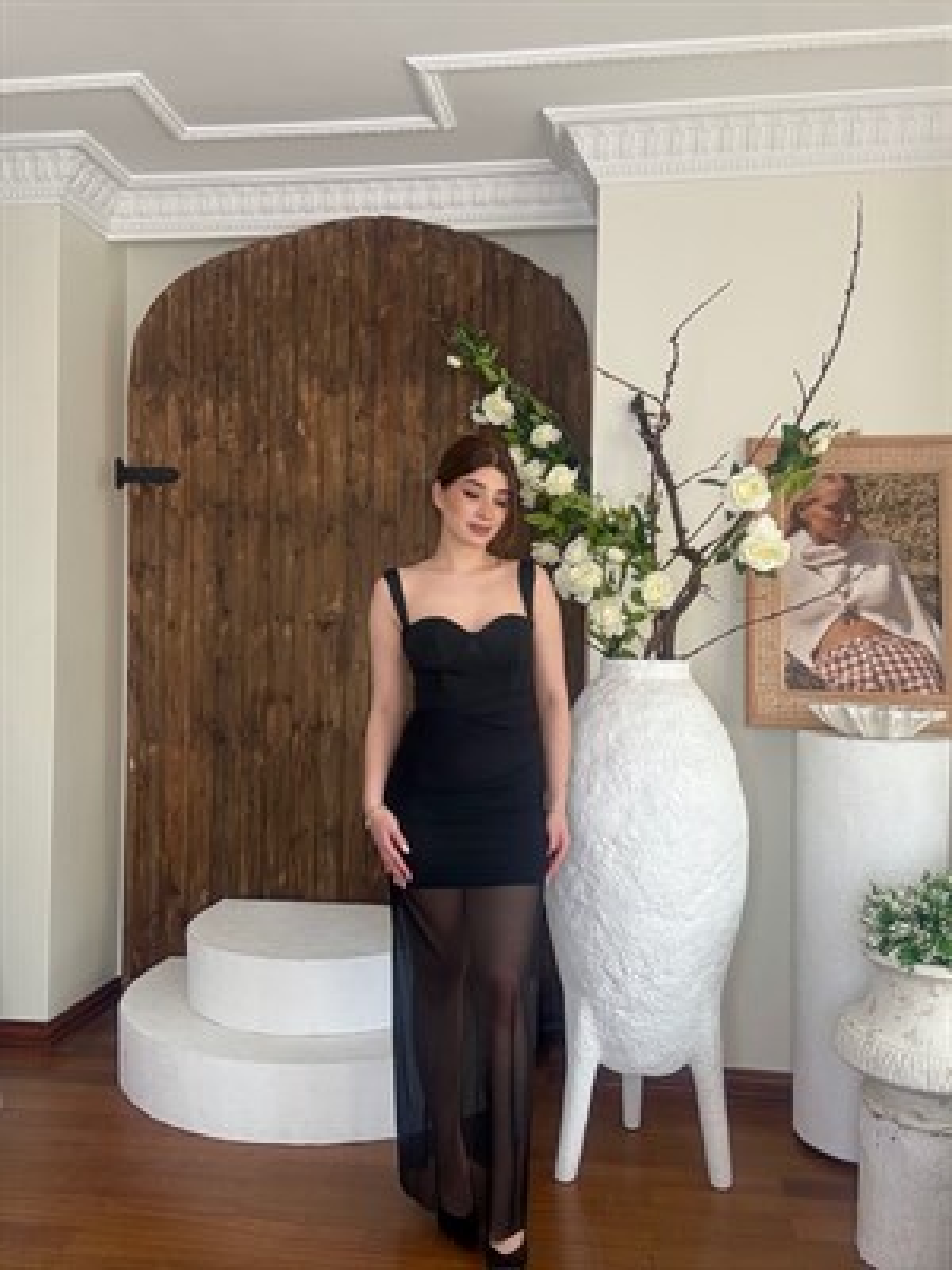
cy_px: 635
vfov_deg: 60.0
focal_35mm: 30
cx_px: 476
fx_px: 1100
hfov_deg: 46.8
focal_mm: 2.69
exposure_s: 1/100
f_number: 1.9
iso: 25
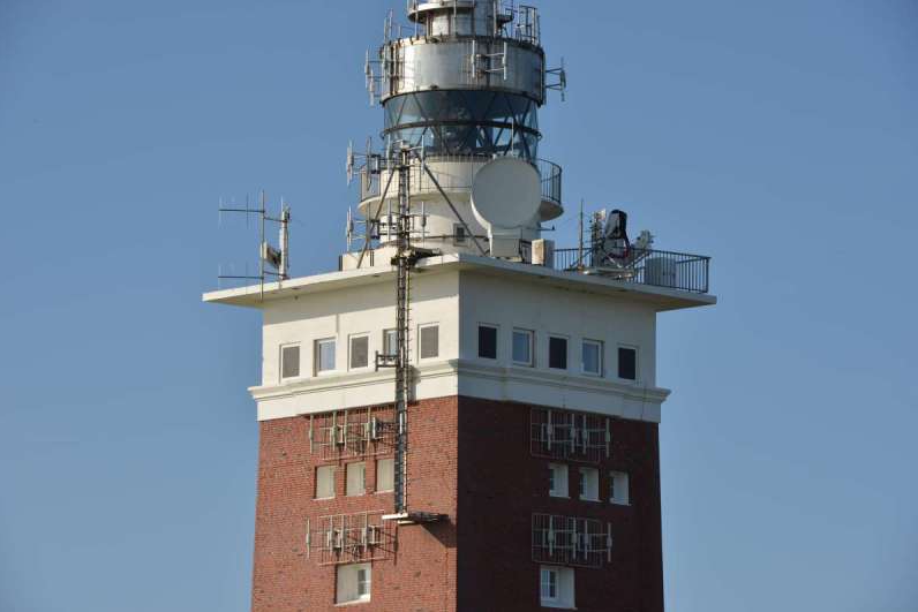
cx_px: 458
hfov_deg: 10.2
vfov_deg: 6.8
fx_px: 5126
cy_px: 307
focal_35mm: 201
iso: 125
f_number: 13
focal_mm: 200
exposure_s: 1/200
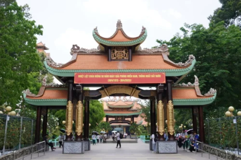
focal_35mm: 35
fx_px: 236
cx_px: 120
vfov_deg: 37.6
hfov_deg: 54.1
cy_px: 80
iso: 100
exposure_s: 1/80
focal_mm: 23.5
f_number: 10
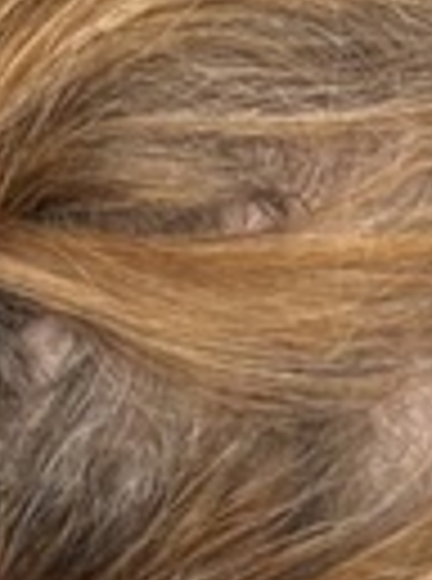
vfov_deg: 9.6
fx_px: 3462
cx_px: 1102
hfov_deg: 6.7
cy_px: 481
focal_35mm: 207
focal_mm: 5.96
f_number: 1.6
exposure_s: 1/60
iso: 100
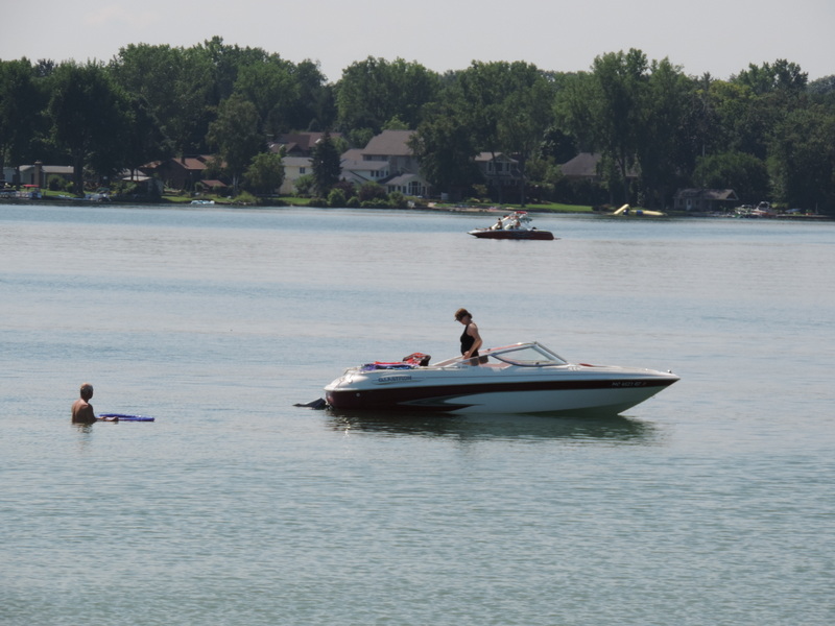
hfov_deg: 7.9
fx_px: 6030
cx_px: 418
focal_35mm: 250
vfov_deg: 5.9
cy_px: 313
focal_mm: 44.5
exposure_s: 1/640
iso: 80
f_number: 4.7
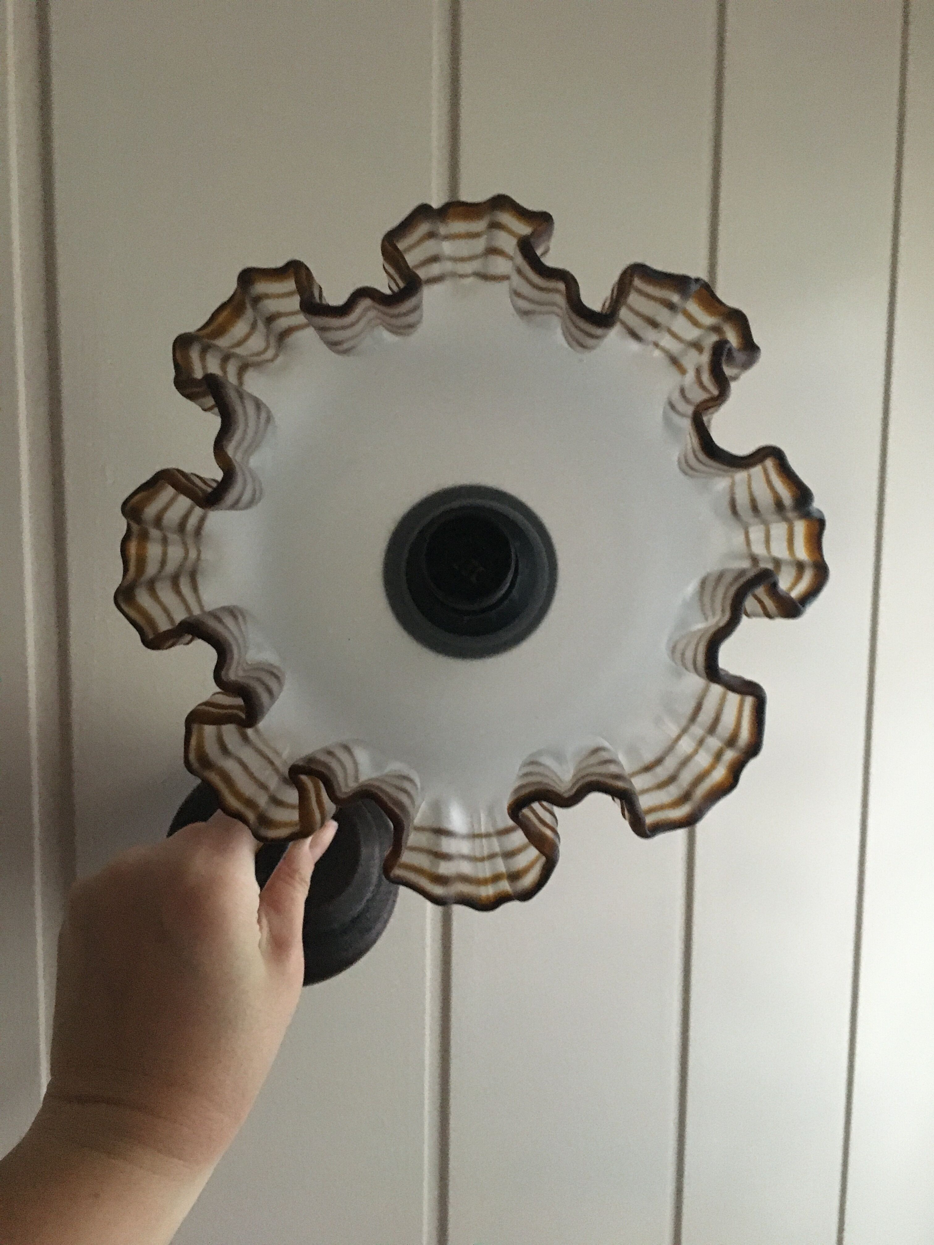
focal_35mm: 29
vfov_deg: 61.7
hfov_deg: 48.2
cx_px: 467
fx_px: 1043
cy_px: 622
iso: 320
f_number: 2.2
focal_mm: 4.15
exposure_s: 1/17
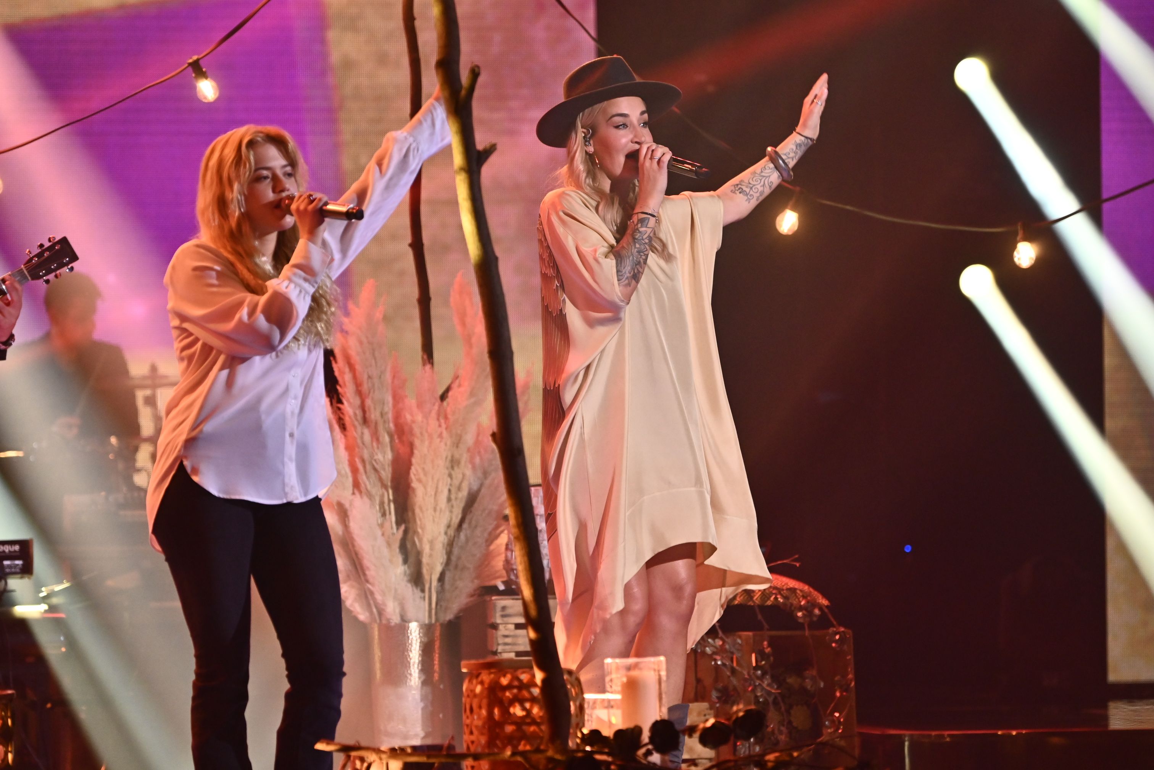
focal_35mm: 250
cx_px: 577
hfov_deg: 8.2
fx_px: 8013
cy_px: 385
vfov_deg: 5.5
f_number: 6.3
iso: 3200
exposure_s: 1/160
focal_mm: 250
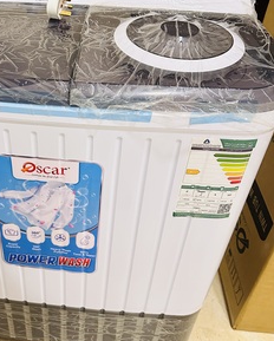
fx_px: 374
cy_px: 148
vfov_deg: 48.9
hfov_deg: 39.3
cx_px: 73
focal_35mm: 37
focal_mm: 6.86
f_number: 1.78
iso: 800
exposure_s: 1/60
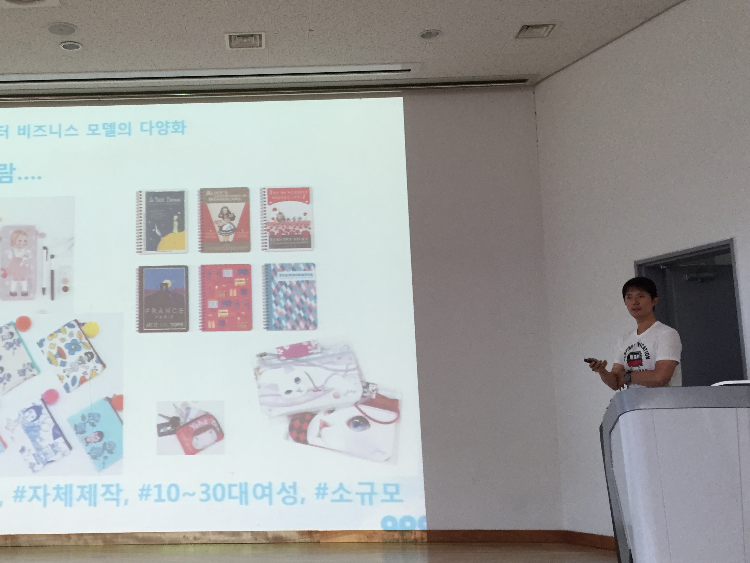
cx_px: 228
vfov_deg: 33.6
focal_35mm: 43
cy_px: 275
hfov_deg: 43.0
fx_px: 932
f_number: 2.2
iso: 50
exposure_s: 1/30
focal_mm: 4.15
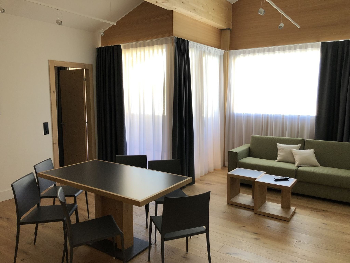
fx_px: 283
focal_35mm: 28
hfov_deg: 63.4
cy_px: 132
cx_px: 175
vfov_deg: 49.7
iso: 32
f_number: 1.8
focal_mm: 3.99
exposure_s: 1/100
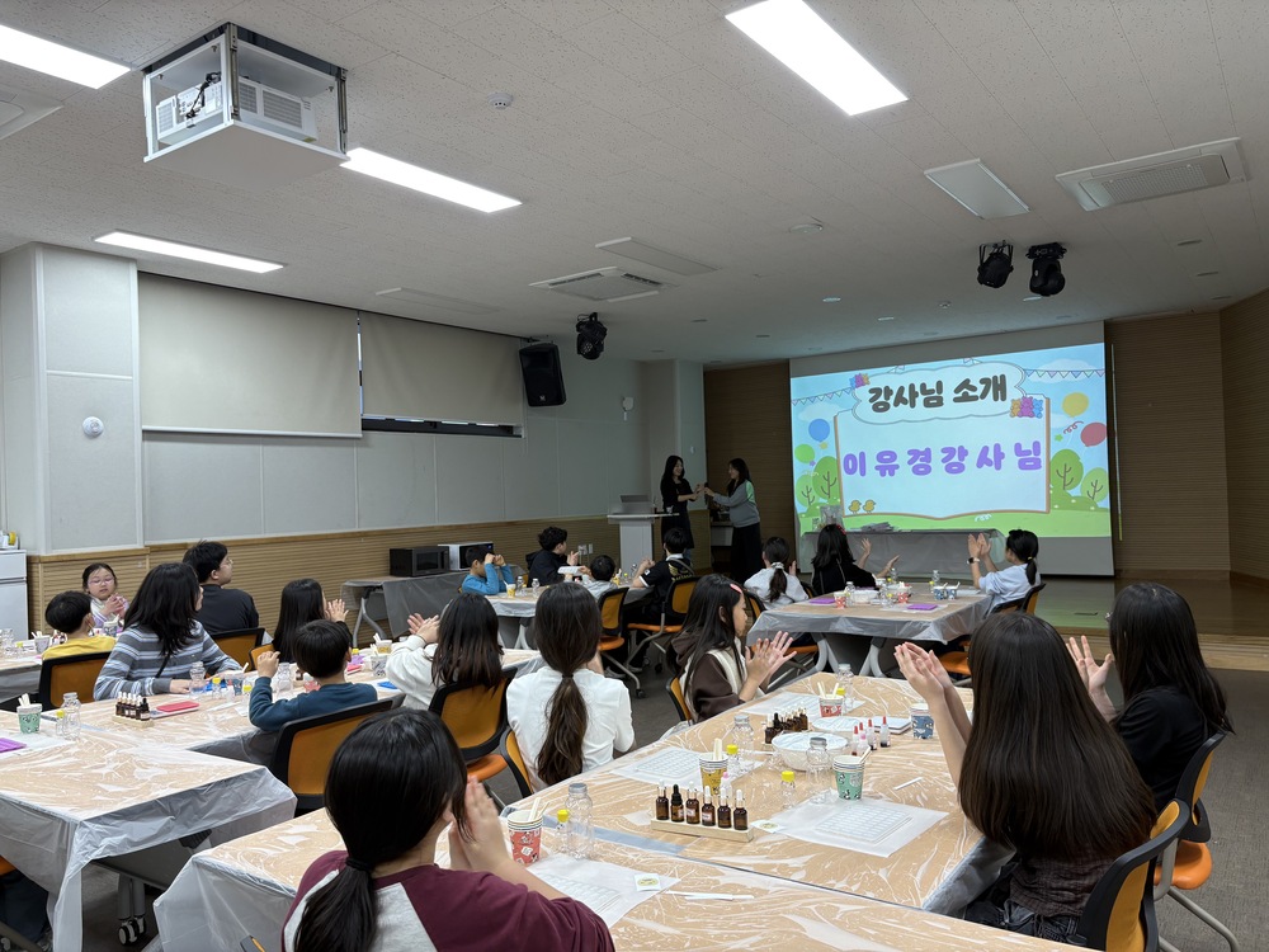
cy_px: 476
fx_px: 953
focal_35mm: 26
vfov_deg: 53.1
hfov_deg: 67.3
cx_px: 634
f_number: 1.6
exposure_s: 1/60
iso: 64
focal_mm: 5.96
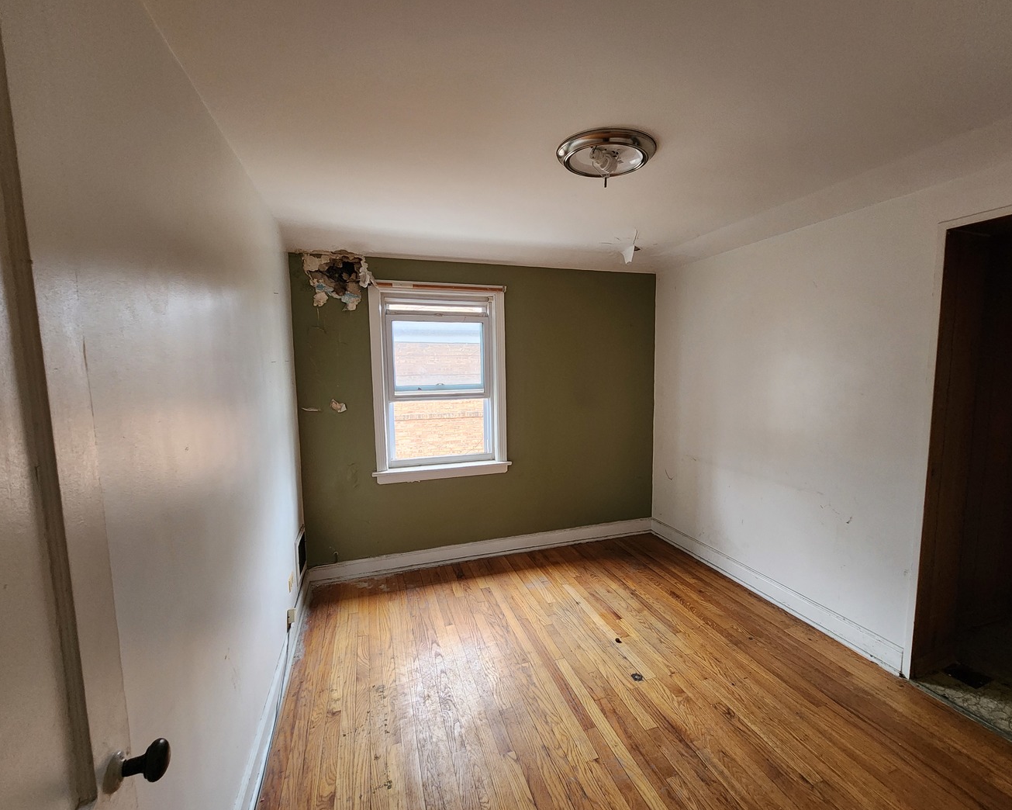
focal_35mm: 14
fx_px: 419
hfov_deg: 100.6
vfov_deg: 88.0
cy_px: 414
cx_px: 540
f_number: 2.2
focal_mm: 2.2
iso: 400
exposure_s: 1/60
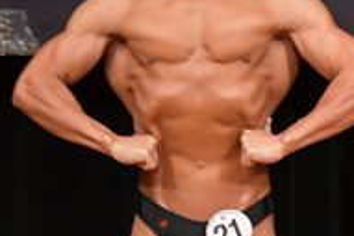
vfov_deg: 1.2
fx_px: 11377
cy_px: 193
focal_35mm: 1158
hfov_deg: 1.8
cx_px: 613
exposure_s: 1/400
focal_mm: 190
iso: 5000
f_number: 5.6
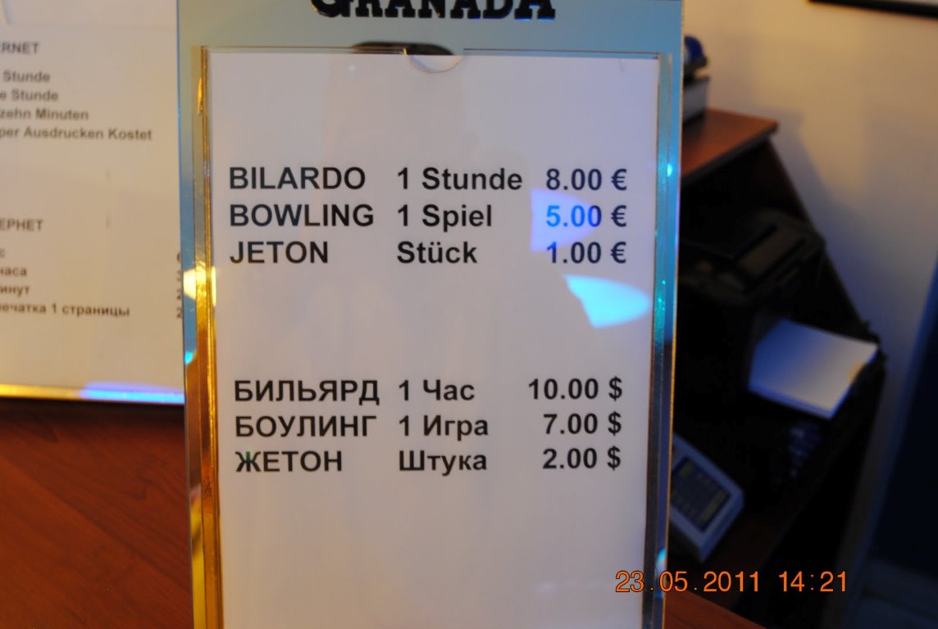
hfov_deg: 53.0
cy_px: 314
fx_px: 940
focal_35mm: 36
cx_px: 469
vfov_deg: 37.0
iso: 400
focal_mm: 24
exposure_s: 1/3
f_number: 4.5
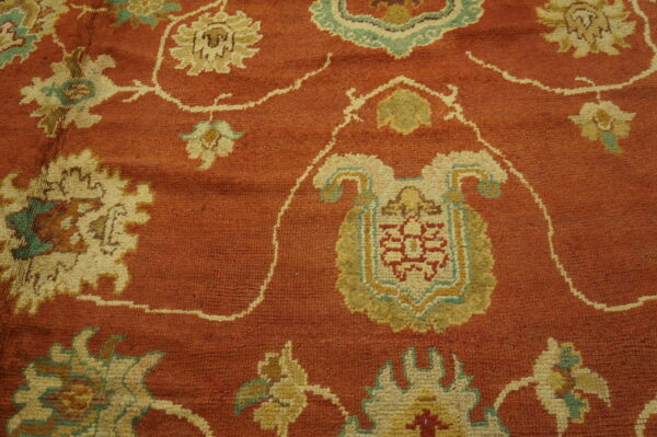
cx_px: 328
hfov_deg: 62.0
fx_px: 547
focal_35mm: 30
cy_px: 218
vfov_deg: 43.5
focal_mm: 20
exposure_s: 1/60
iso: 1000
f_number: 4
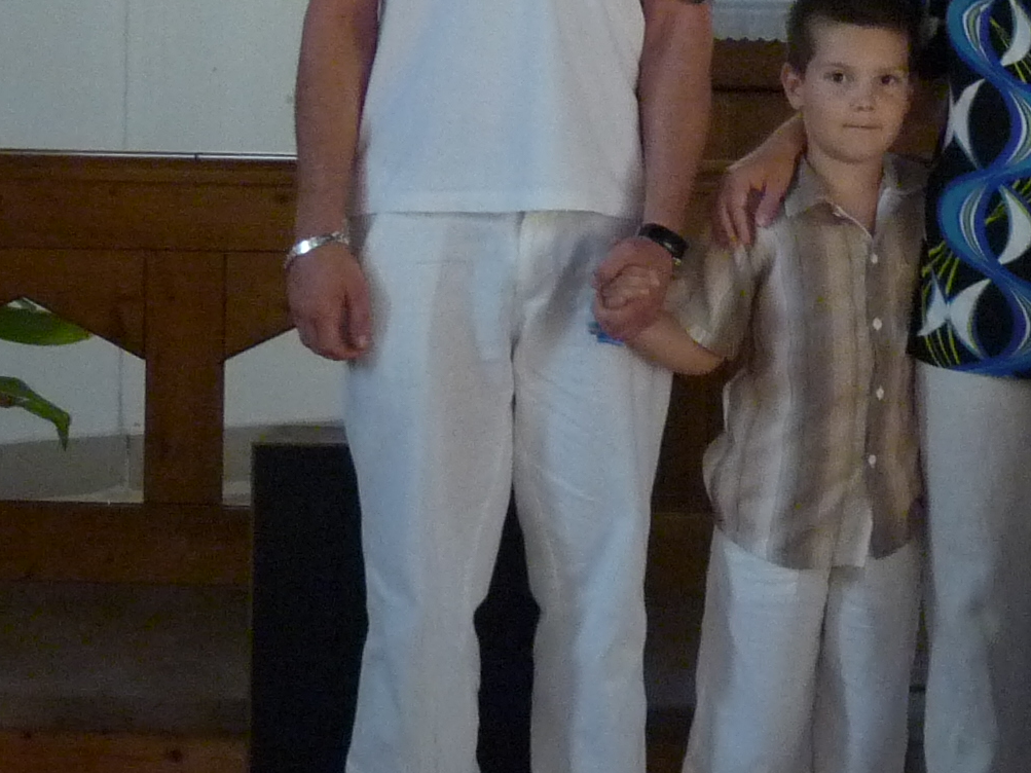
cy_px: -37
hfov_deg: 12.2
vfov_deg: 9.2
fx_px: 4765
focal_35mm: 160
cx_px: 1024
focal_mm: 7.8
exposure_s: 1/30
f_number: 3
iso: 320
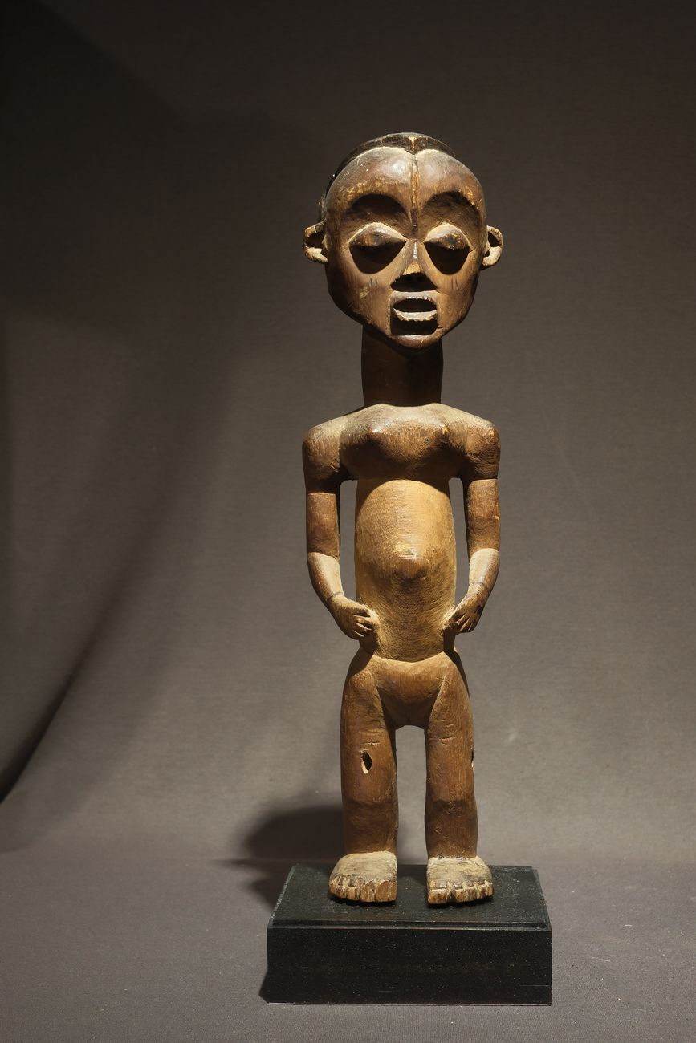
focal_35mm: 41
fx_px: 1189
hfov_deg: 32.6
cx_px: 348
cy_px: 522
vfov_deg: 47.4
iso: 160
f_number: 8
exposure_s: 1/2
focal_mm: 27
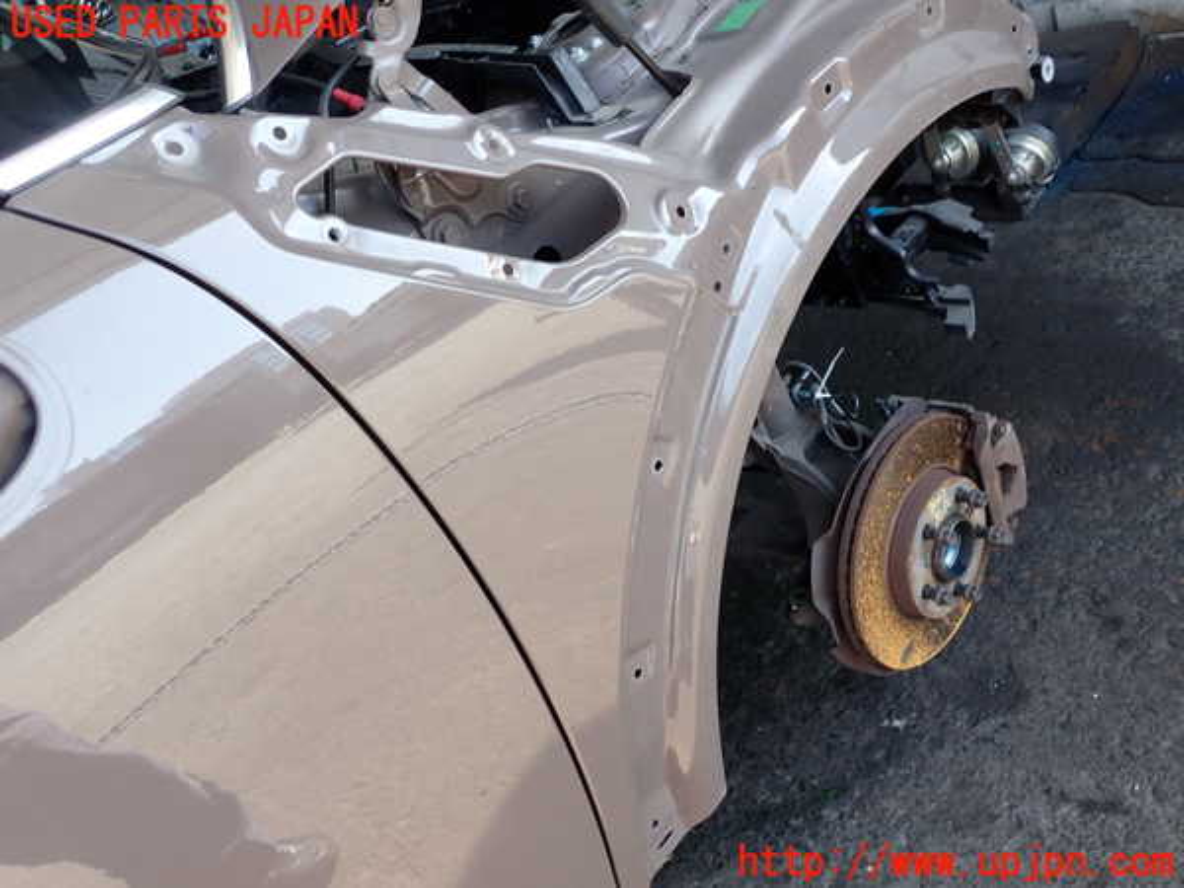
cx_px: 592
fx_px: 1026
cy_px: 444
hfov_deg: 60.0
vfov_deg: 46.8
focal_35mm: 30
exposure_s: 1/80
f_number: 3.2
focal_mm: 5.4
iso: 100
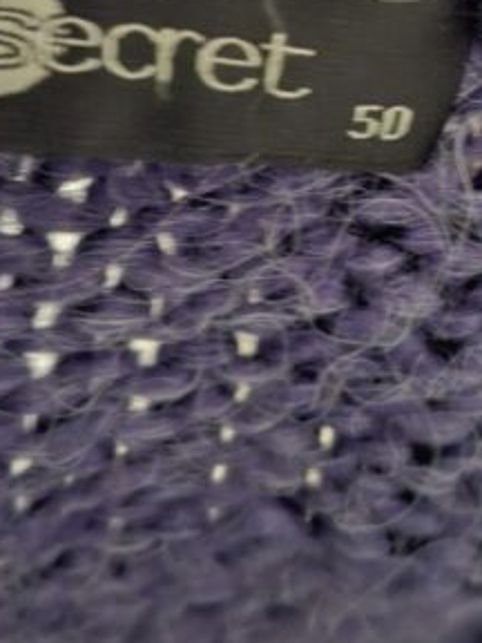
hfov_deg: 22.9
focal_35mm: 64
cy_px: -31
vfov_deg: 28.1
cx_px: 286
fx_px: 1188
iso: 1600
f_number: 1.8
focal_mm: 5.54
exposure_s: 1/8
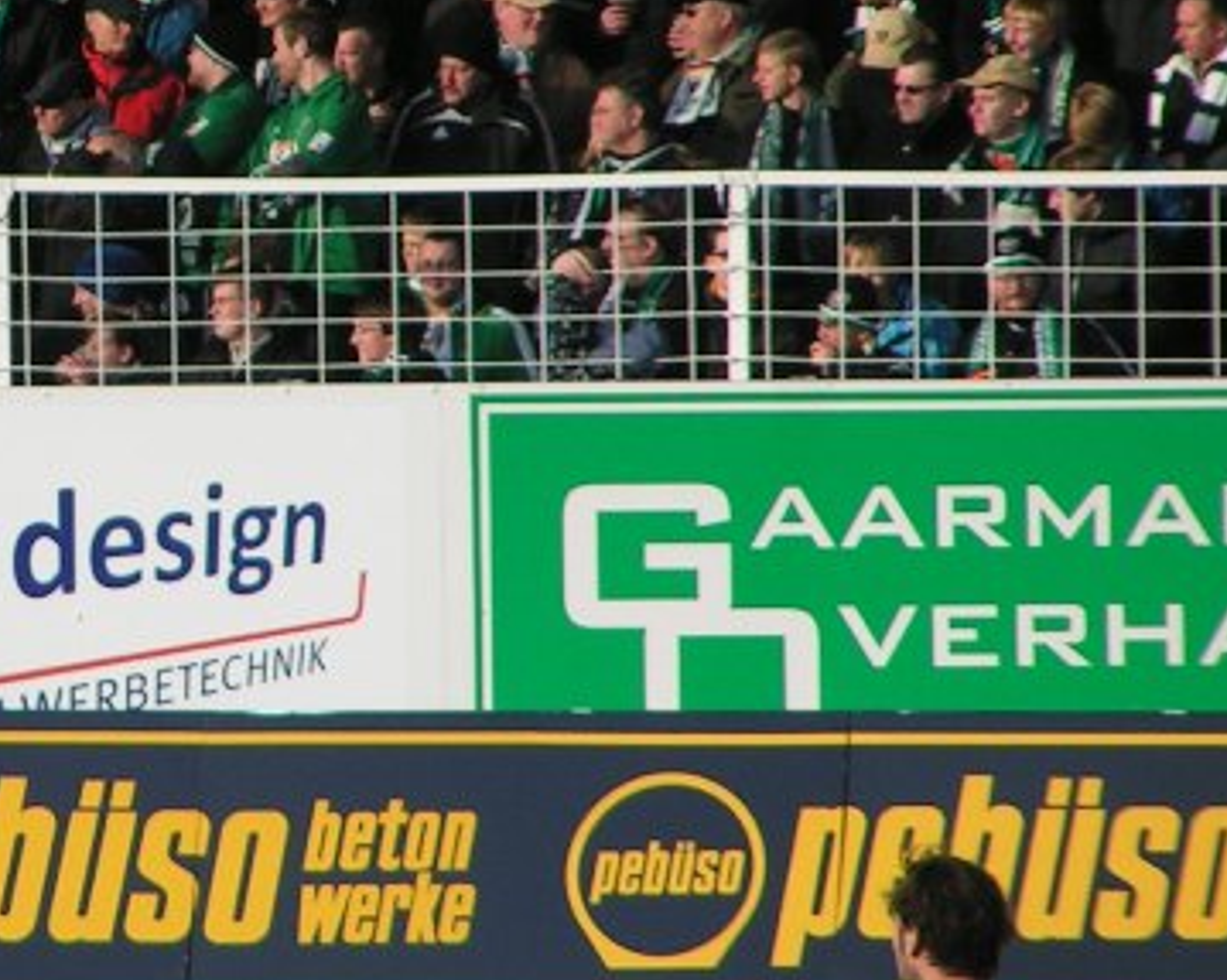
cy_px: 178
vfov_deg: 1.9
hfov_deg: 2.3
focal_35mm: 827
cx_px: -120
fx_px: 30024
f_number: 4.5
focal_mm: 58
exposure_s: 1/500
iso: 50
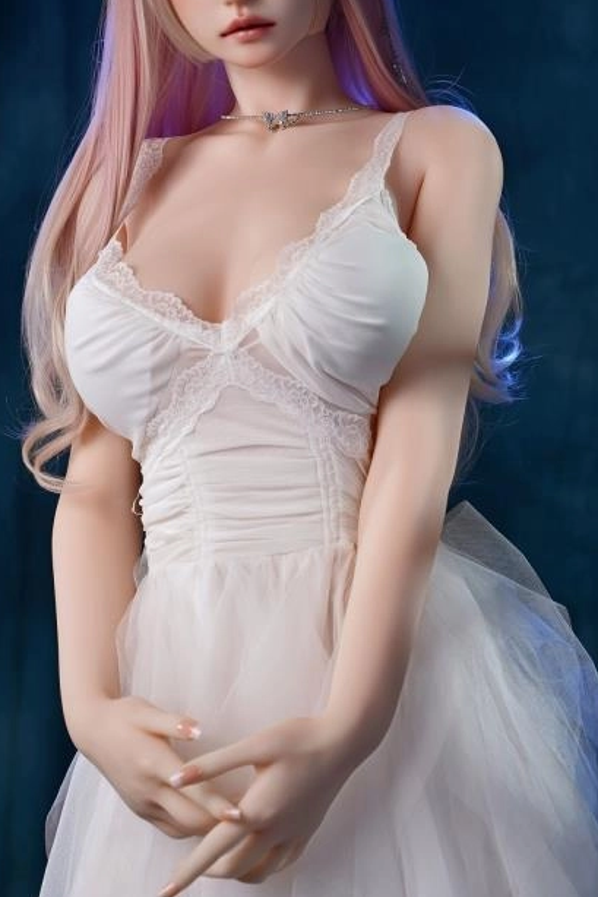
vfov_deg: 21.7
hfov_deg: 14.5
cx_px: 232
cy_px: 394
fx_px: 2341
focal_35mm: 94
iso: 50
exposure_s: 1/40
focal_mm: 64
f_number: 4.5
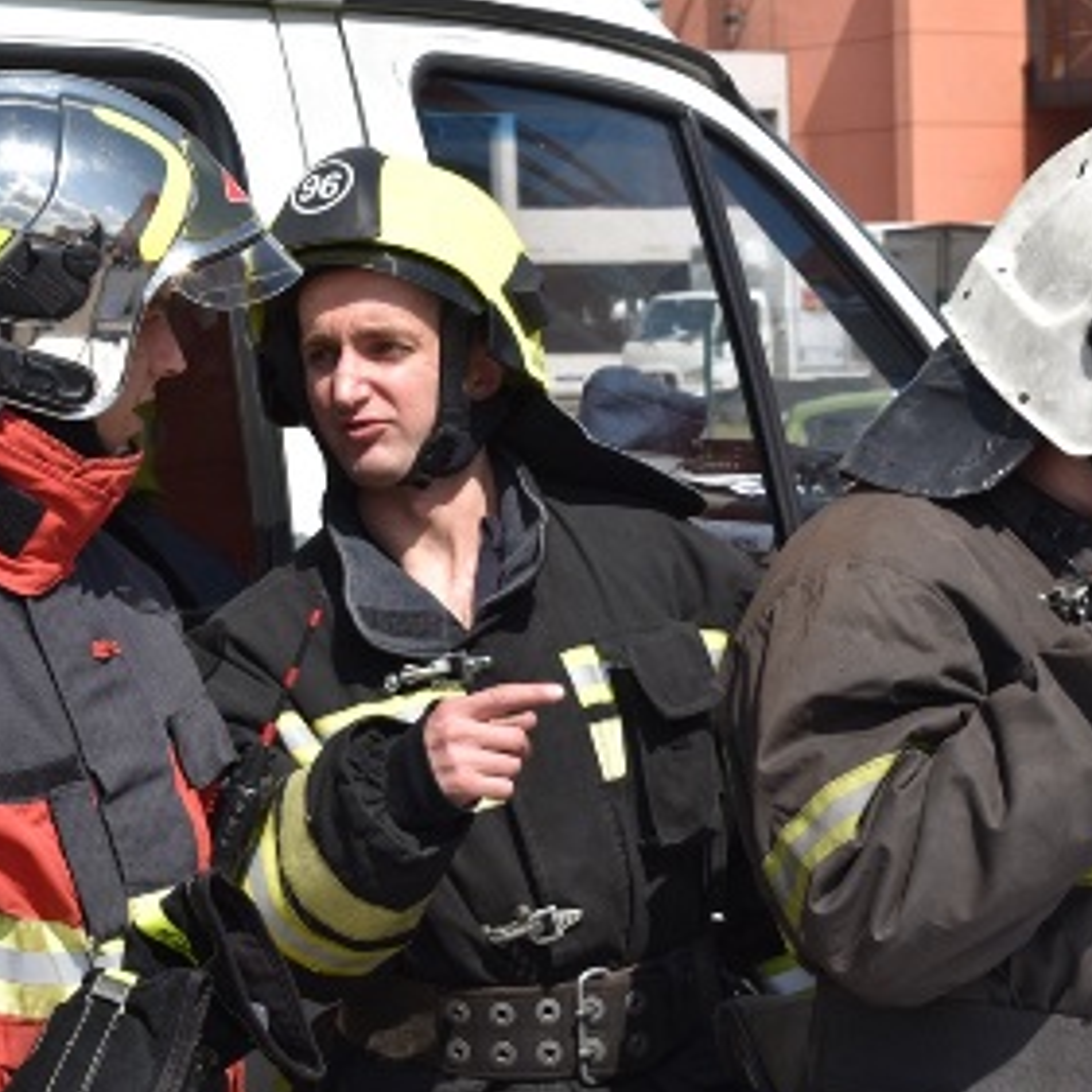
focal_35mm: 98
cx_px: 583
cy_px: 542
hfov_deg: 17.7
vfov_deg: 17.7
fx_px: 3498
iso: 200
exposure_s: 1/400
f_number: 10
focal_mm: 48
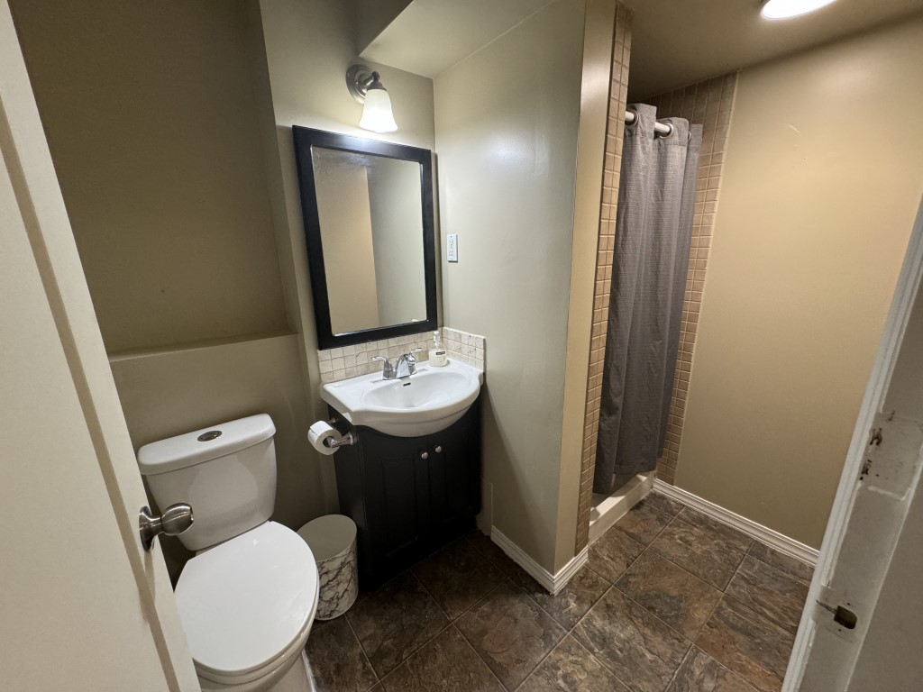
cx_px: 462
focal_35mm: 14
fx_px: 373
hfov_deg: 102.1
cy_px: 346
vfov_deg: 85.7
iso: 200
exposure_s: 1/120
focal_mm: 2.22
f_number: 2.2
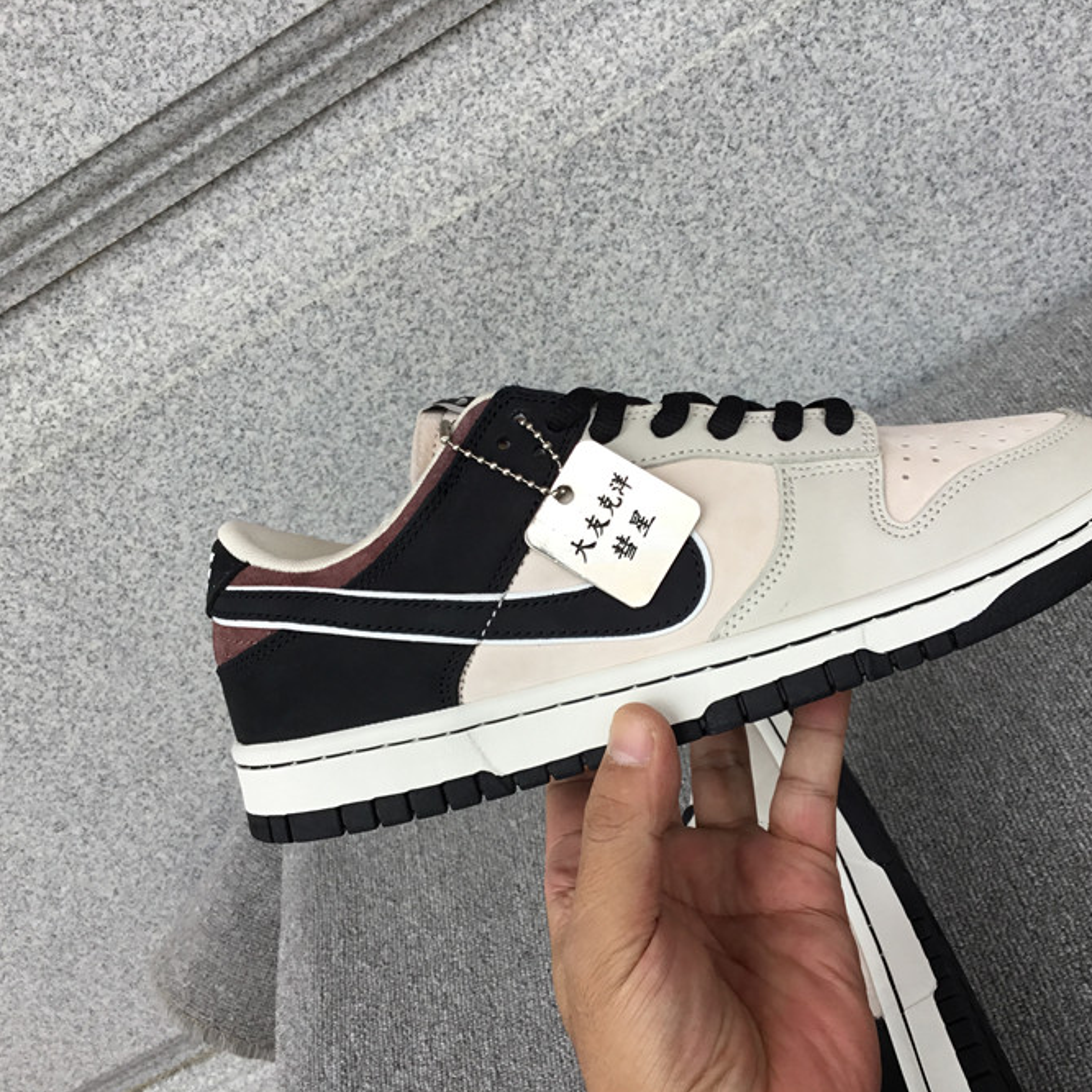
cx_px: 618
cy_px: 548
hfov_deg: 44.8
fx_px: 1321
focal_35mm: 37
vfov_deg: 44.9
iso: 25
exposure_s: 1/128
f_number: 2.4
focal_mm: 3.3
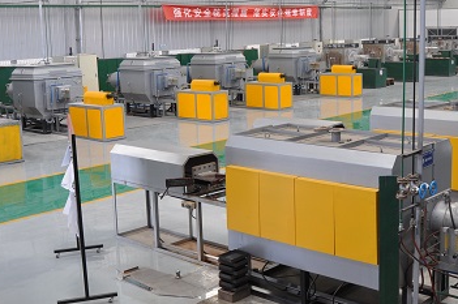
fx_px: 635
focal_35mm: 50
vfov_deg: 26.8
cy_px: 117
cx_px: 303
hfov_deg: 39.2
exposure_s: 1/30
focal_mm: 18
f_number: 5.6
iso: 200
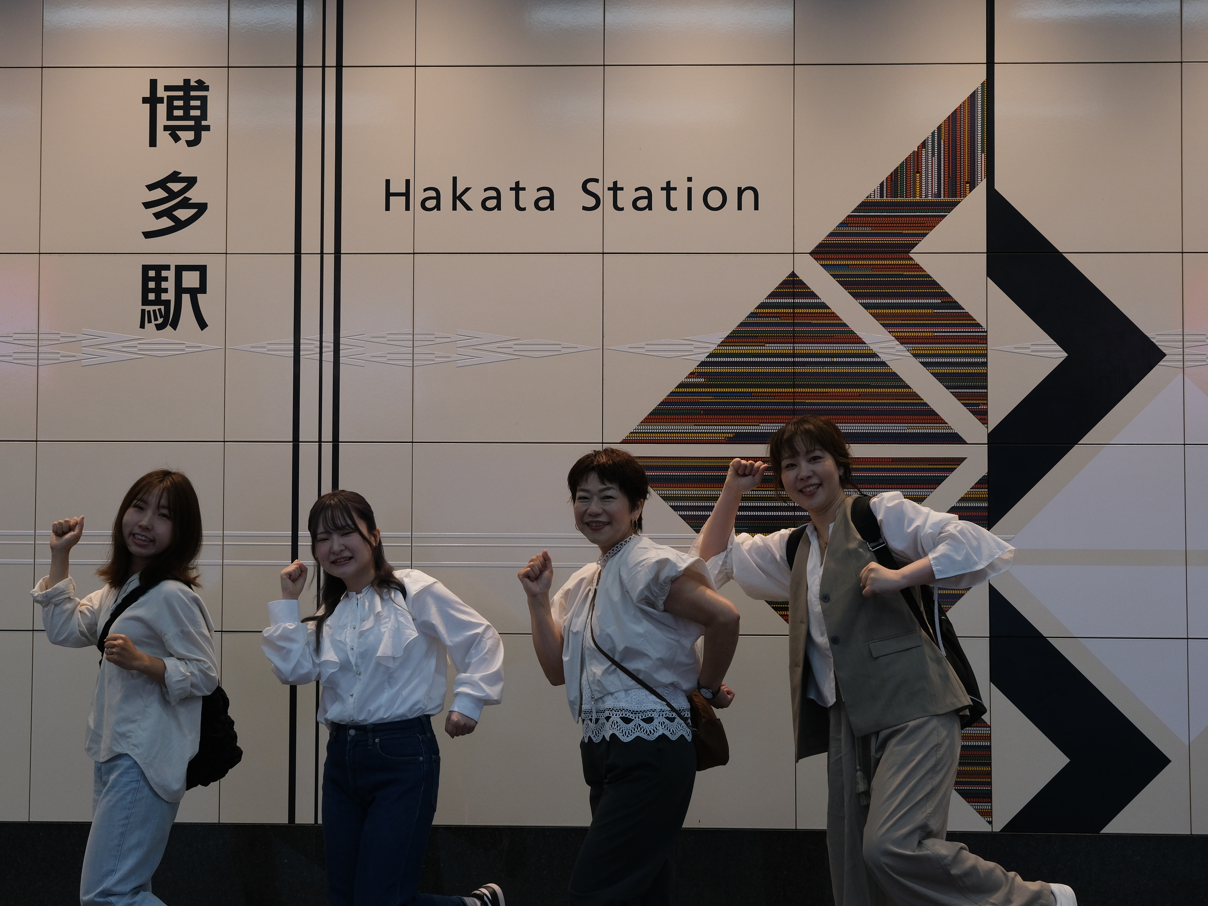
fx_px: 1954
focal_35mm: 56
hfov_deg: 34.3
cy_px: 447
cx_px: 520
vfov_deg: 26.1
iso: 1000
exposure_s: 1/200
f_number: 5.6
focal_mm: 34.2
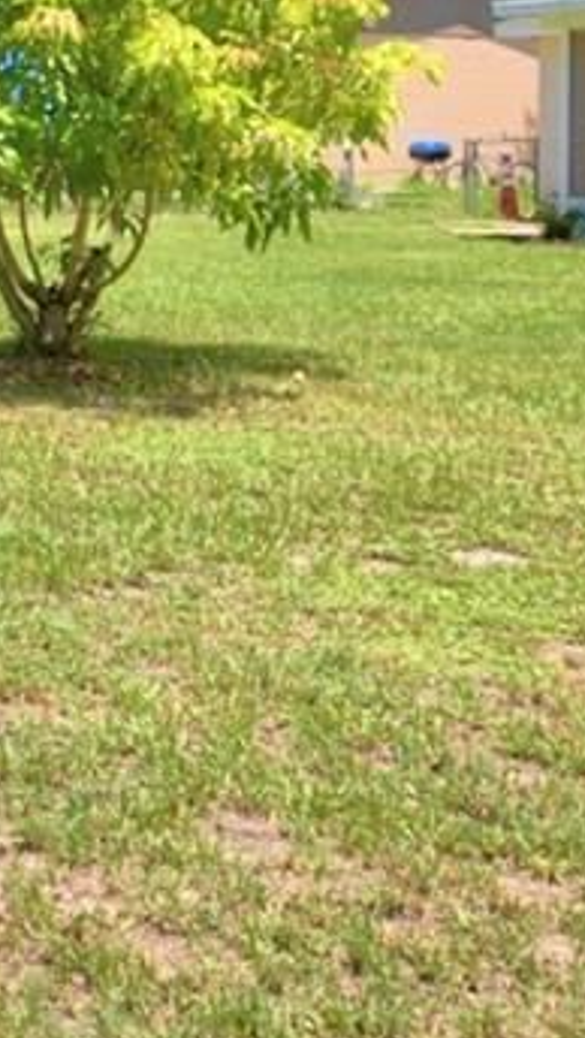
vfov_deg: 27.9
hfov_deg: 13.6
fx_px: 2009
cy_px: 109
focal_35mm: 73
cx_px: -651
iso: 100
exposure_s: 1/1000
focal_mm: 10
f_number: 4.5
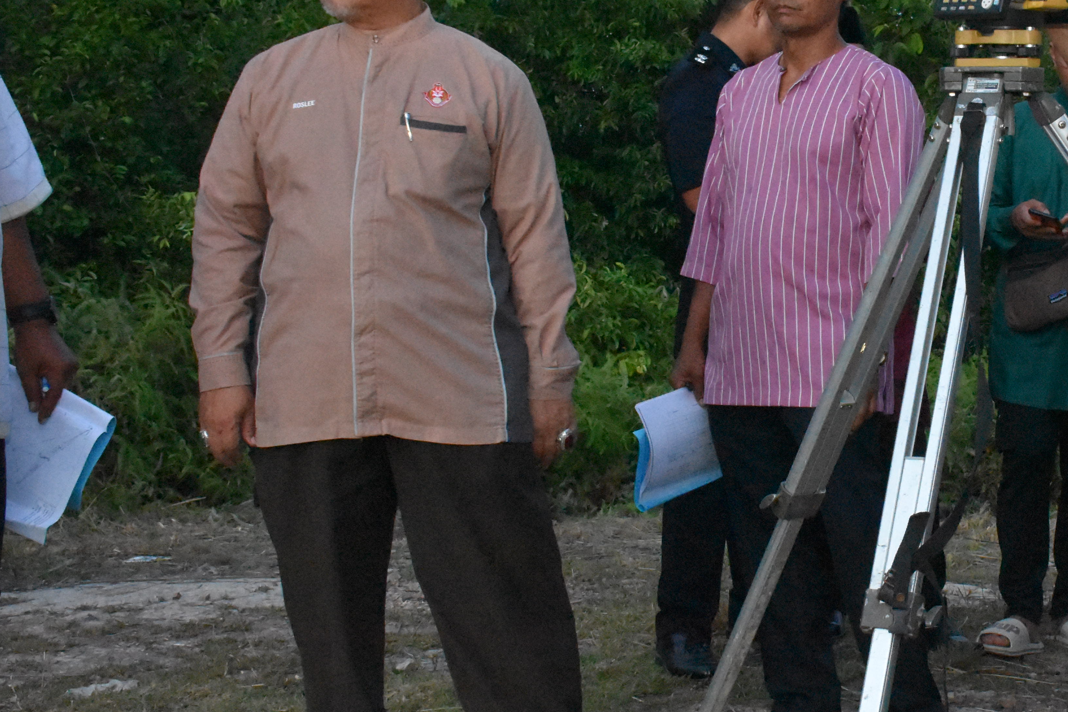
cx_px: 951
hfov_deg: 26.5
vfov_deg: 18.4
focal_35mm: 74
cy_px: 287
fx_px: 2193
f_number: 13
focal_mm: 27
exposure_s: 1/60
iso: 10000
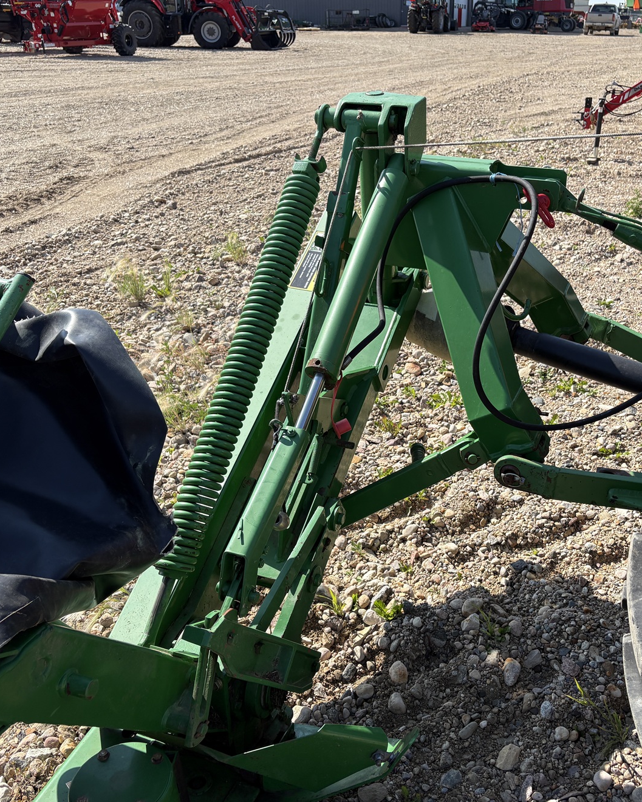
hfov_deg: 43.1
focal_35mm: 34
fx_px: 807
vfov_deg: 52.8
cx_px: 395
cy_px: 400
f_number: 1.6
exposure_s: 1/2012
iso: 50
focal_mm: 5.96
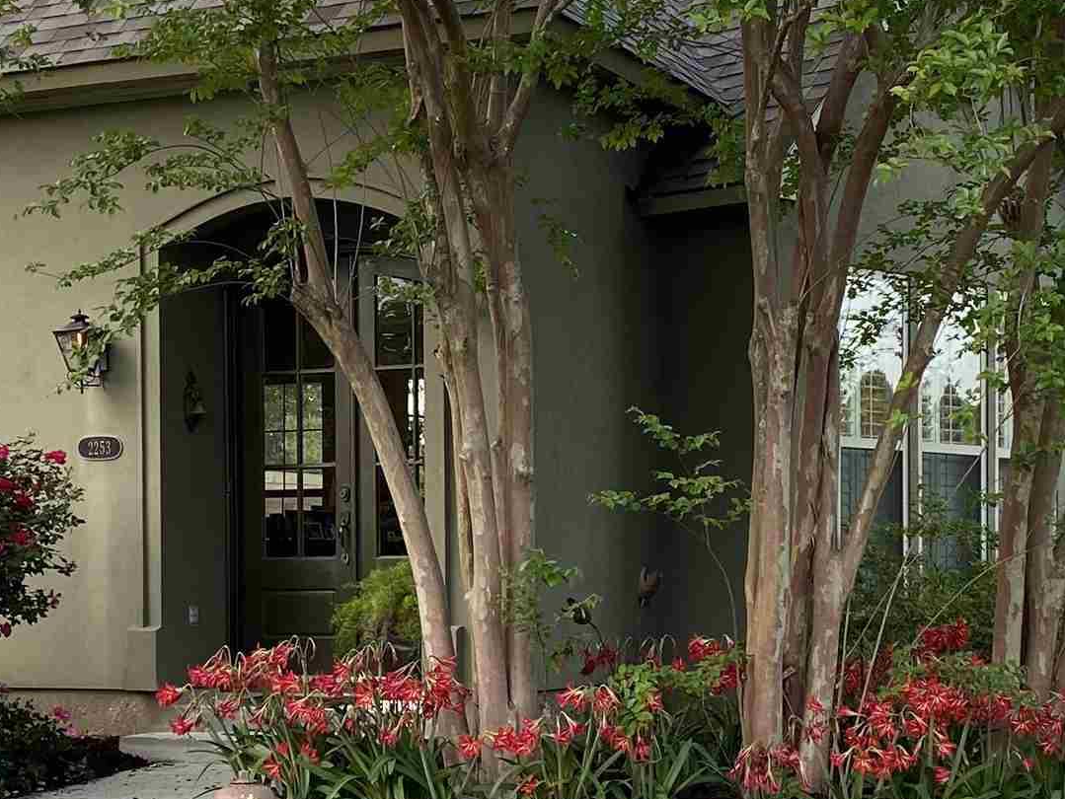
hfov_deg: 26.3
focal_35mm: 74
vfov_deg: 19.8
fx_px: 2277
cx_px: 498
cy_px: 609
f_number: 1.8
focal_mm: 4.25
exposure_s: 1/122
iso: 64
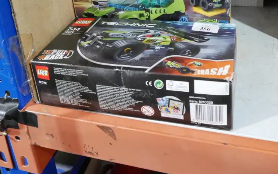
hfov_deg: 48.2
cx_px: 140
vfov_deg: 28.6
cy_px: -14
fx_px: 311
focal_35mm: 41
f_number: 5.6
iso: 3200
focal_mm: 14
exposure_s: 1/60
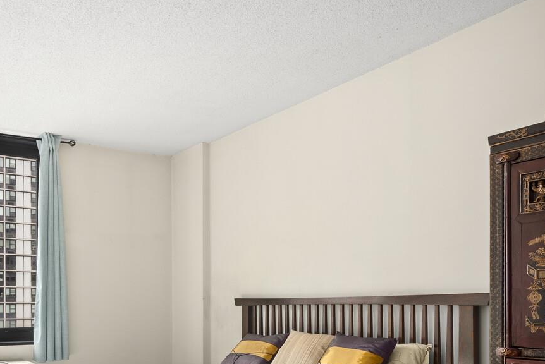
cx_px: 97
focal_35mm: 33
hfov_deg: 52.9
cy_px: 309
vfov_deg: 38.0
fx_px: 500
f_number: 11
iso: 200
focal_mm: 19
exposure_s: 1/3
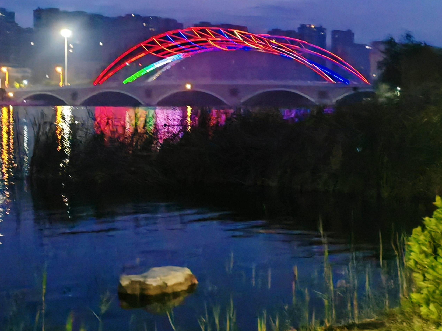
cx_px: 209
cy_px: 103
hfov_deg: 25.0
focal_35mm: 78
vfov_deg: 18.8
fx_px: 996
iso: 6400
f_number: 1.8
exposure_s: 1/25
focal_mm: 6.14
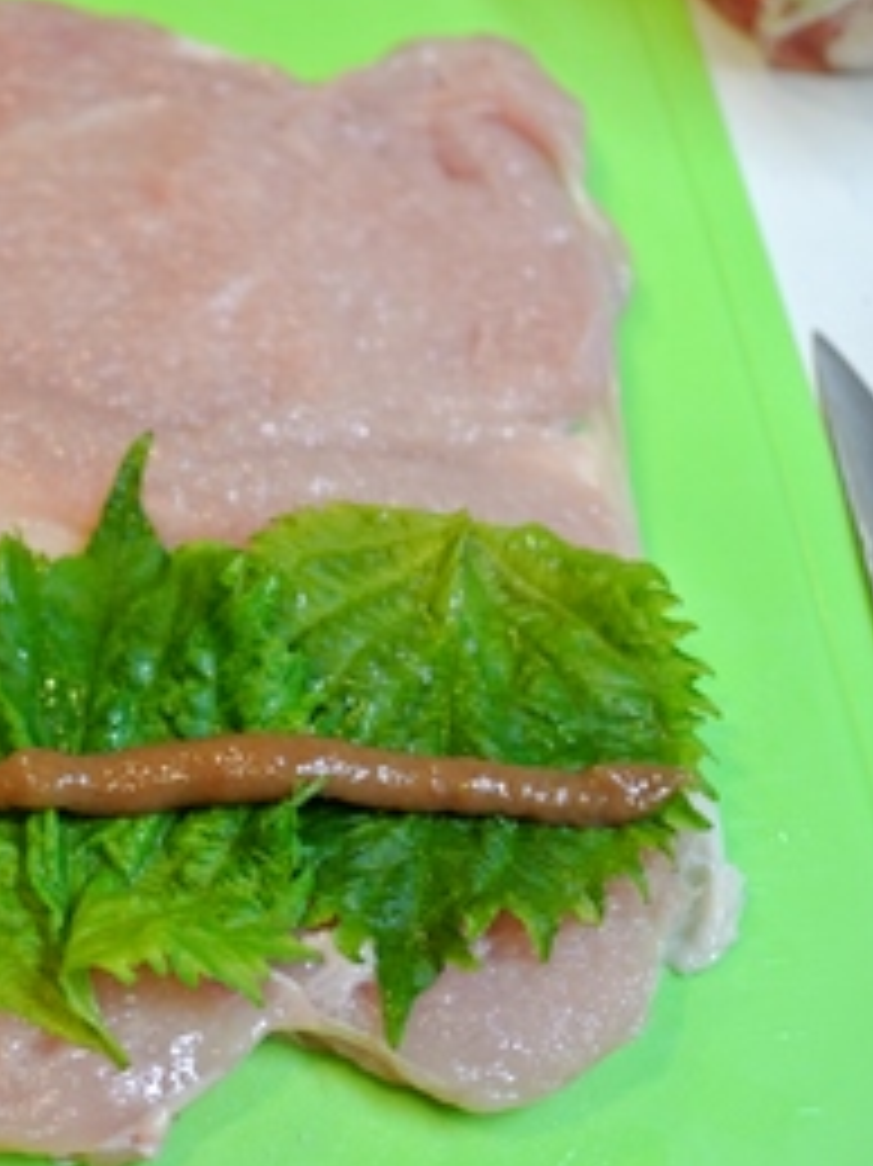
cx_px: 99
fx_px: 2457
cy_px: 585
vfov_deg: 26.7
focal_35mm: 73
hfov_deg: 19.8
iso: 500
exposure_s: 1/125
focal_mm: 18.5
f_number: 1.8
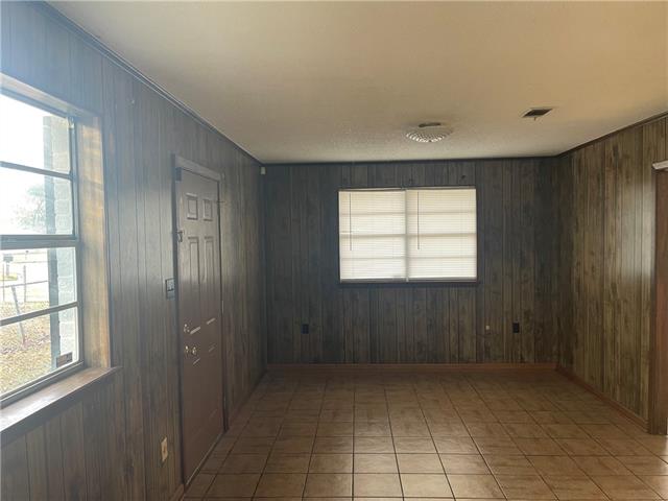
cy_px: 250
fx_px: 482
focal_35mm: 25
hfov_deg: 69.4
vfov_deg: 54.9
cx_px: 334
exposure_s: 1/88
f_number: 1.6
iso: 125
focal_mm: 5.1
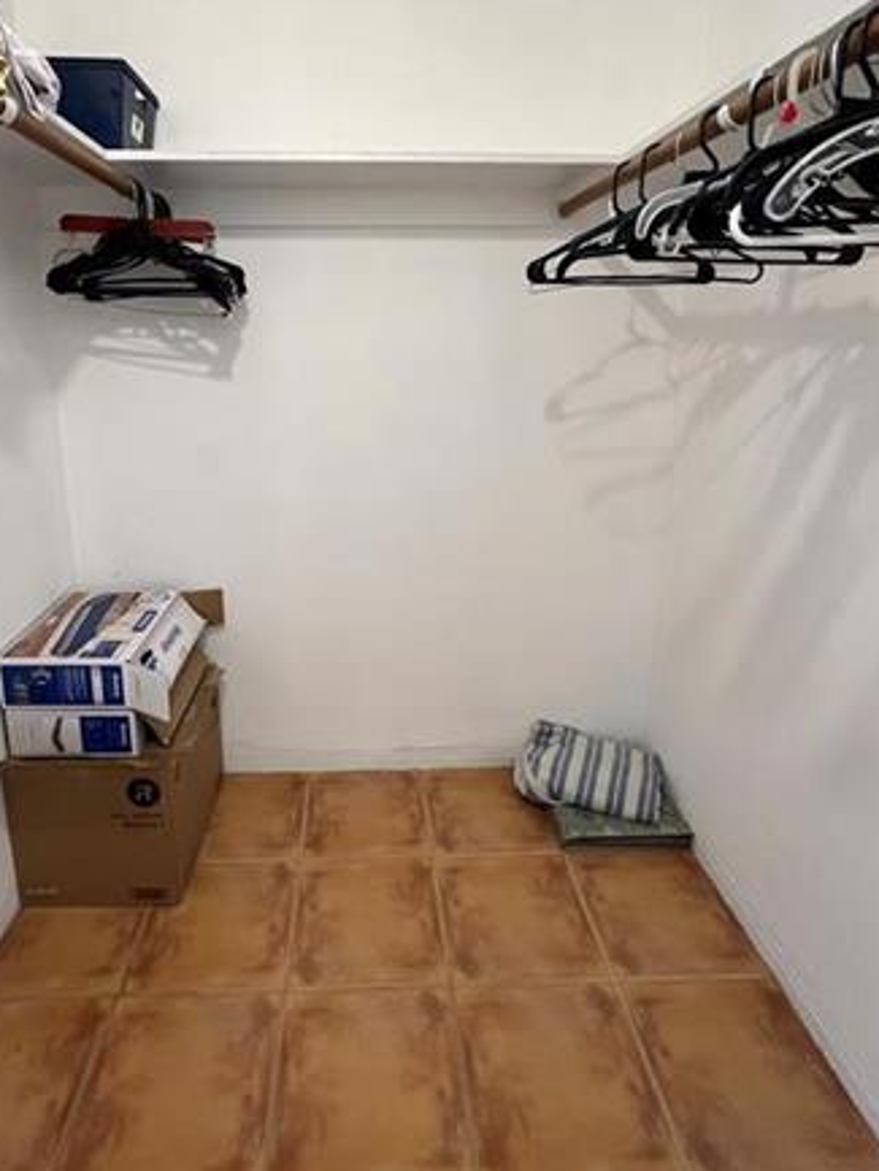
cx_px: 373
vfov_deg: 86.8
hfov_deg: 71.2
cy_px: 479
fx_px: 609
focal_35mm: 18
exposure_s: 1/120
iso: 250
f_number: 1.8
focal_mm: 1.57
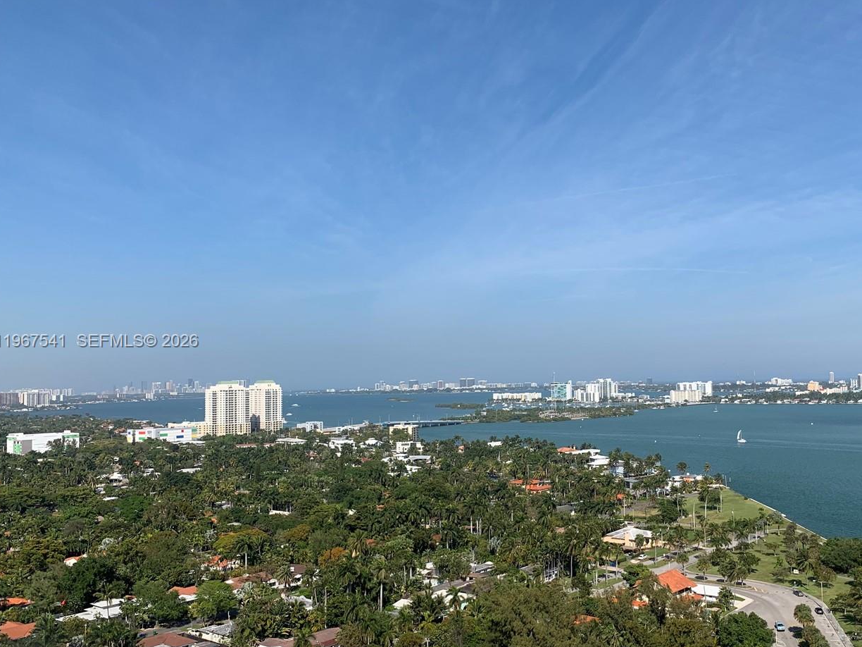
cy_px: 342
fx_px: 847
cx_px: 542
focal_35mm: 34
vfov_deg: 41.8
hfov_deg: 53.3
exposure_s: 1/2915
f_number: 1.8
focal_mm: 4.25
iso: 25
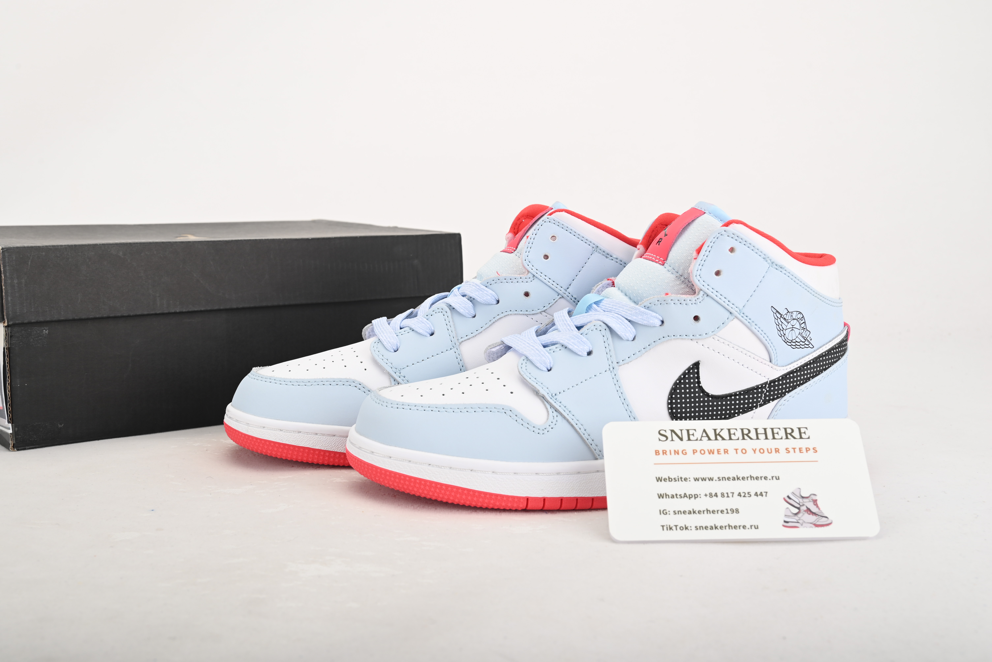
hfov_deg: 46.4
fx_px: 1158
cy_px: 331
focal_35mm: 42
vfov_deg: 31.9
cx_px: 496
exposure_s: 1/200
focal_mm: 42
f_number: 11
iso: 100
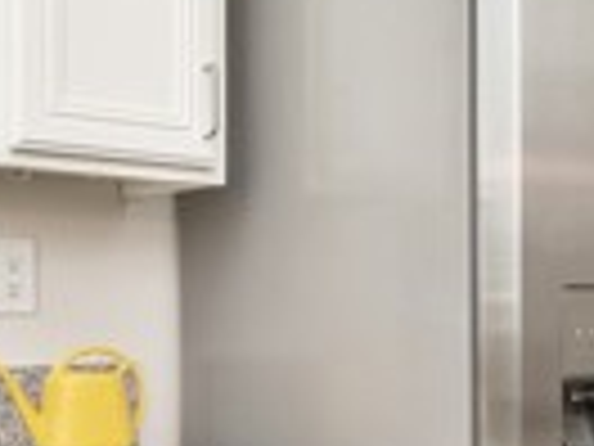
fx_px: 1115
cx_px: 324
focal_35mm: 65
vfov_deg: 22.4
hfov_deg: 29.8
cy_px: 315
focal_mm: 14
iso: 200
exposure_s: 1/125
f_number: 5.6
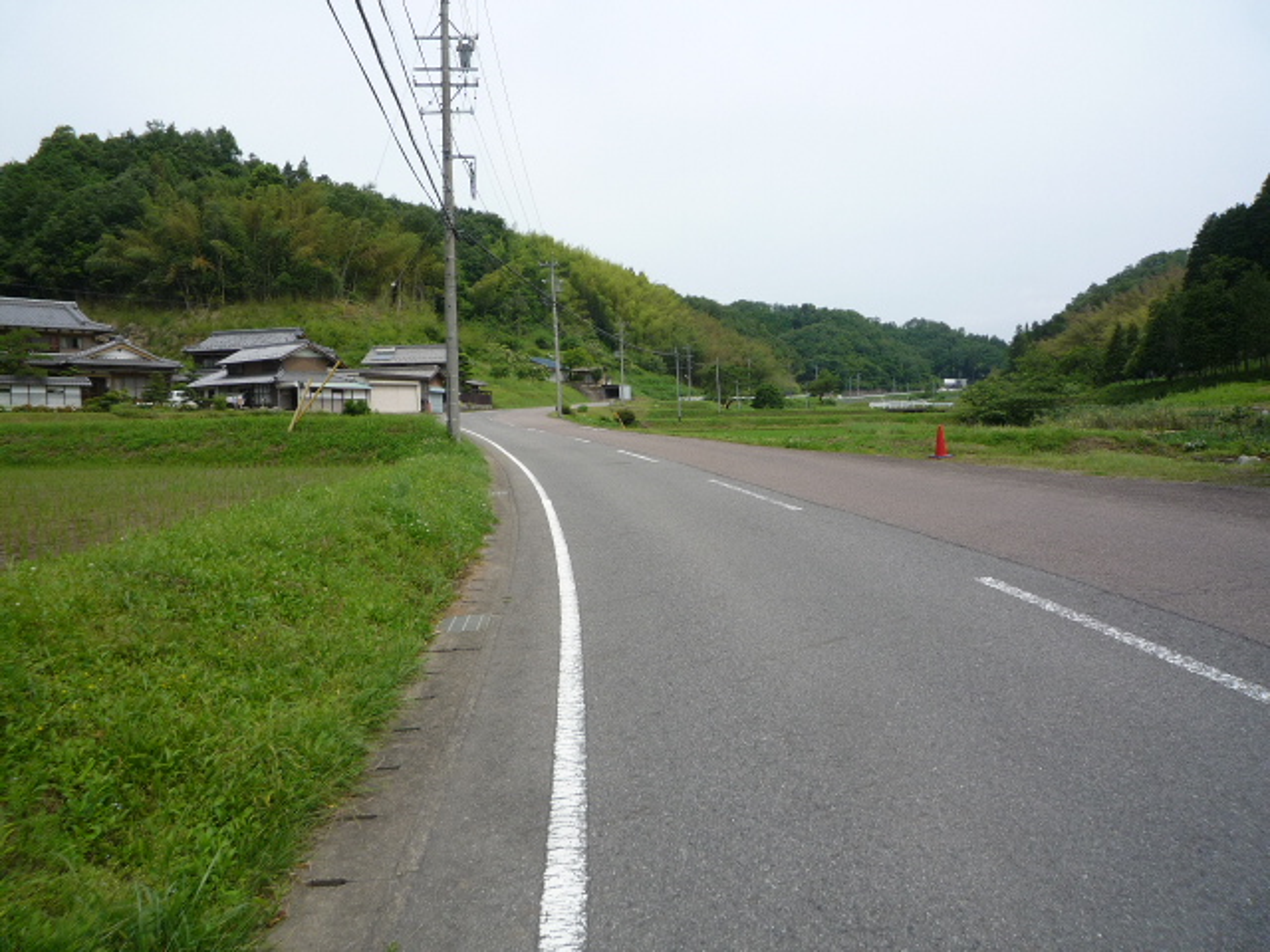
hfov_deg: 69.4
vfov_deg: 54.9
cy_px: 476
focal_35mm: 25
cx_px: 635
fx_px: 917
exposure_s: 1/640
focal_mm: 4.4
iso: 100
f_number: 4
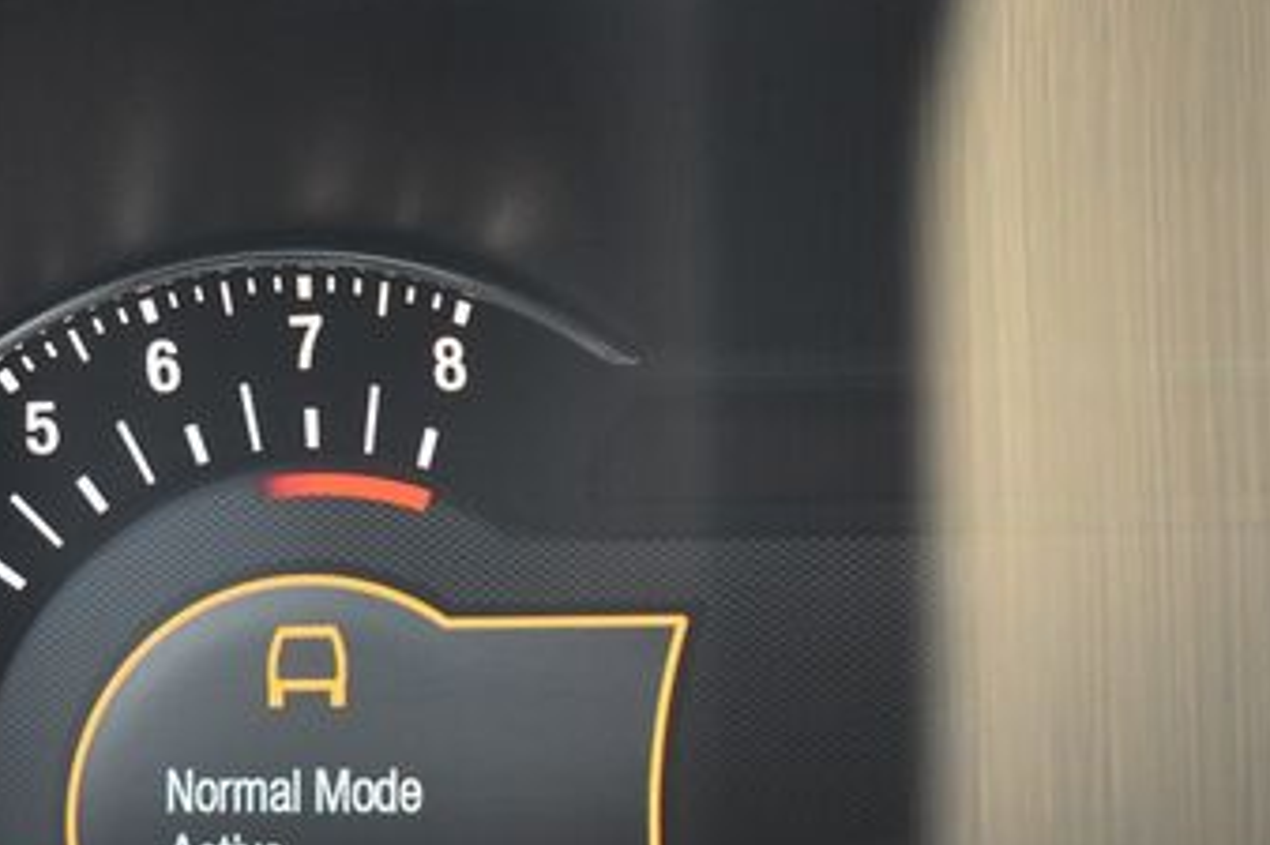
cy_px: 603
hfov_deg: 22.3
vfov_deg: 15.0
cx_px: 395
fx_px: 3209
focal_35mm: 91
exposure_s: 1/125
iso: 2000
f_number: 4.5
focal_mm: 32
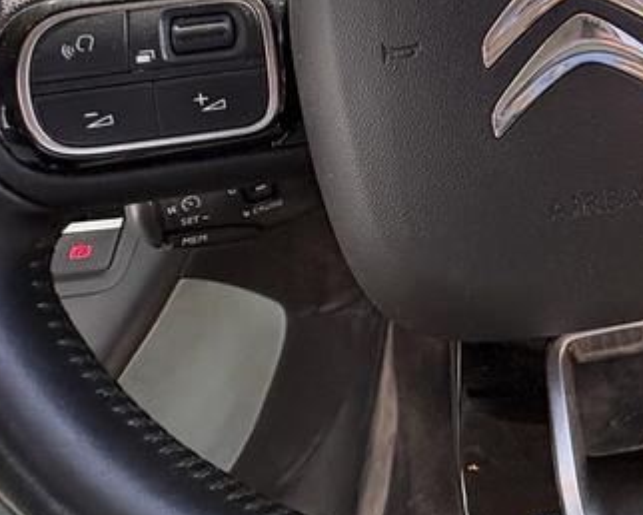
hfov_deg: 41.8
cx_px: 639
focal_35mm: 38
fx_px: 724
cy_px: 46
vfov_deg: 36.6
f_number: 2.2
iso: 64
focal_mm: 2.22
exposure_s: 1/150
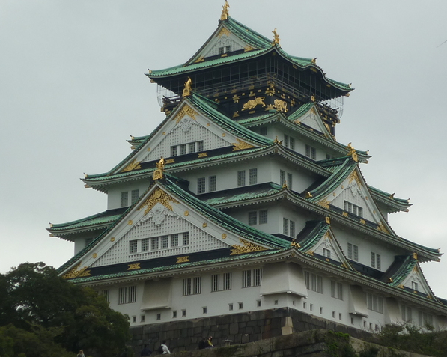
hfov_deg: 17.3
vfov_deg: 13.9
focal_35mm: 111
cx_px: 239
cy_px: 178
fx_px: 1468
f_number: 10
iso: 80
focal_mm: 9.9
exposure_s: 1/160
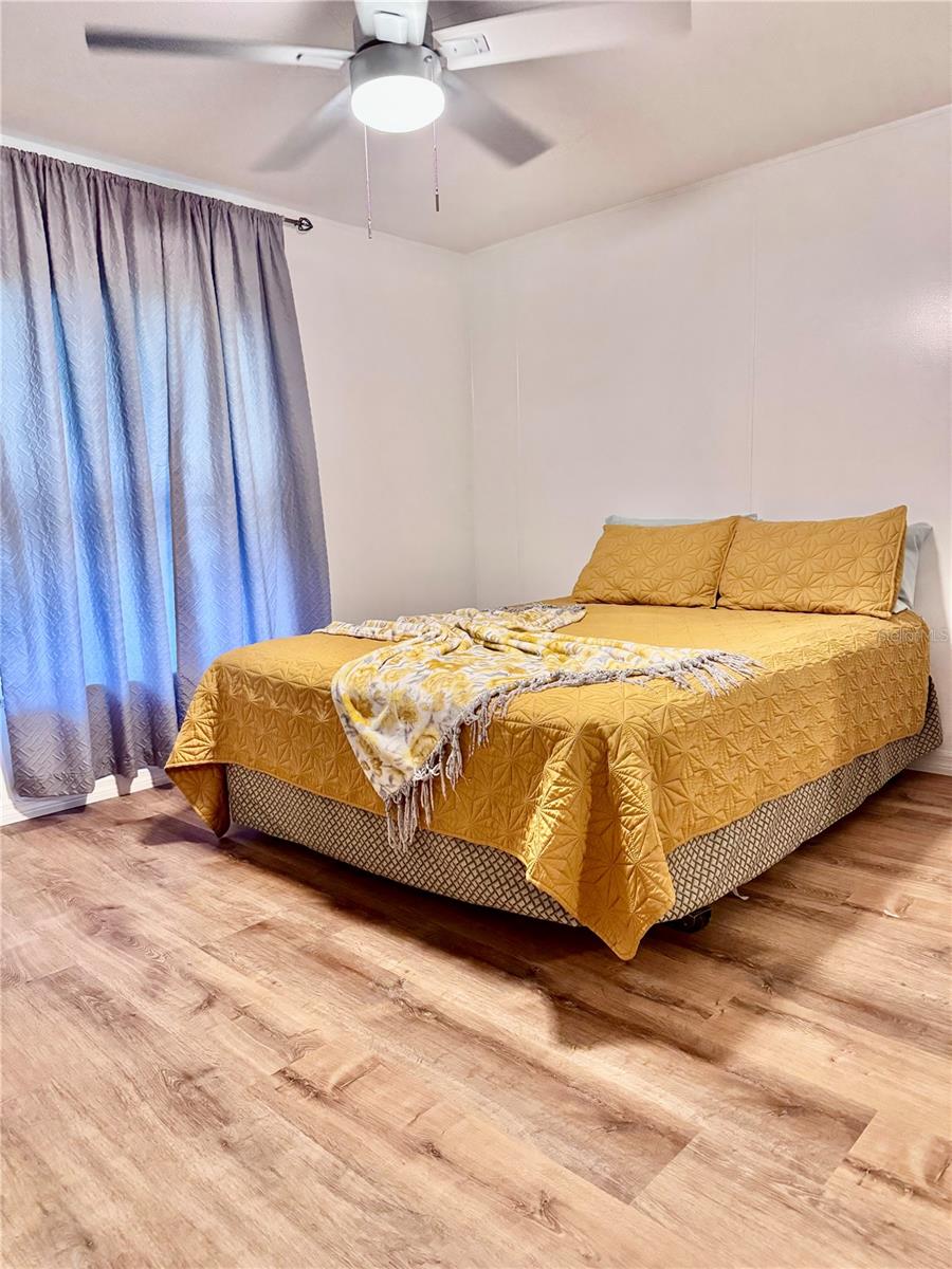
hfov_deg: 56.8
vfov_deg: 71.6
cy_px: 634
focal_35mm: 24
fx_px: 880
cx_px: 476
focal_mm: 6.76
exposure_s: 1/60
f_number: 1.78
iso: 500
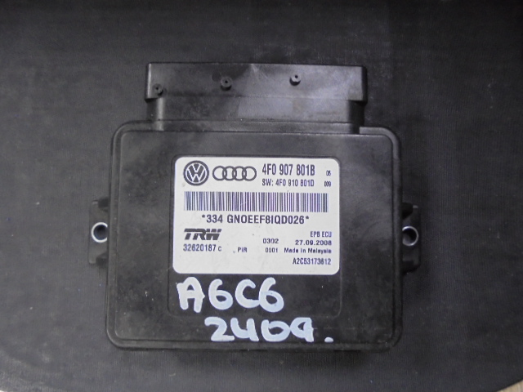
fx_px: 393
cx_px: 262
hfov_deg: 67.3
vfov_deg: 53.1
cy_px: 196
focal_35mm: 26
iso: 400
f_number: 3.5
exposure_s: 1/15
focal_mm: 4.6
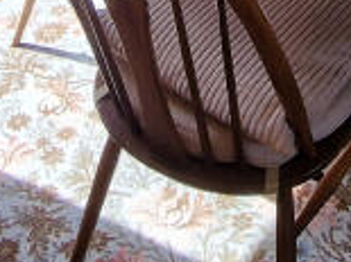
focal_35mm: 86
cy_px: -355
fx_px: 871
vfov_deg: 13.2
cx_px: 258
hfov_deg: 22.6
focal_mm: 2.2
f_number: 2.2
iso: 50
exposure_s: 1/287
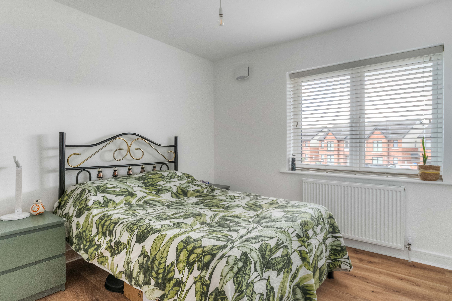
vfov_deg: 61.9
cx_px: 226
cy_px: 150
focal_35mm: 20
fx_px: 251
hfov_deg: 84.0
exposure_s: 1/20
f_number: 6.3
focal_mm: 20
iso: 640
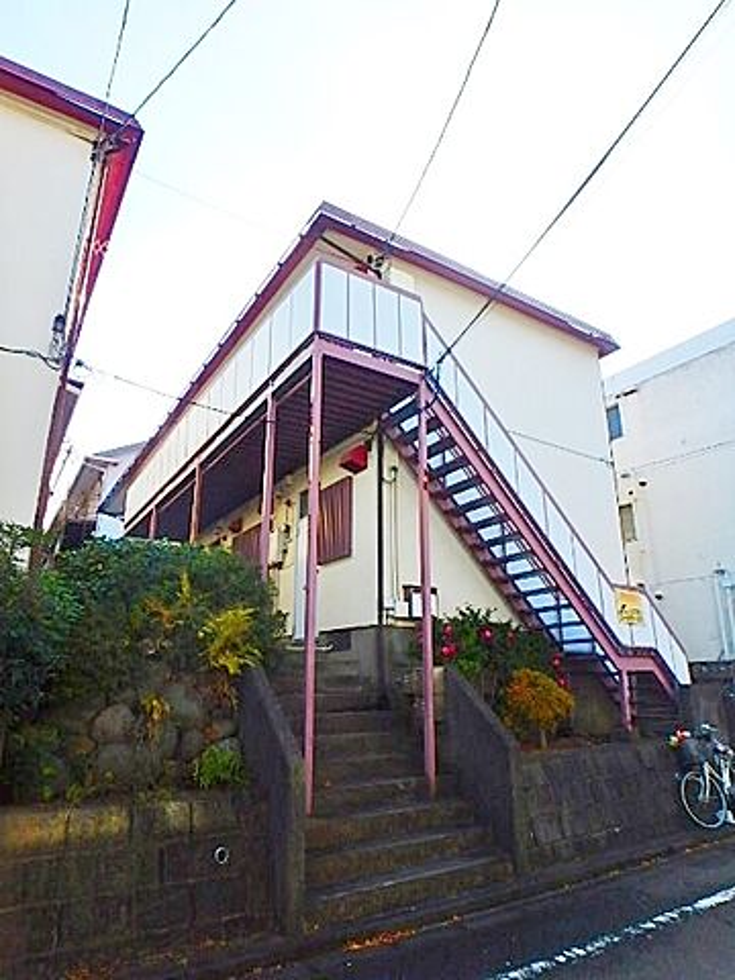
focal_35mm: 21
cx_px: 368
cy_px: 490
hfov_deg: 63.4
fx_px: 595
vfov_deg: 79.0
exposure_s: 1/800
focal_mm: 3.7
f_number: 3.5
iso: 125
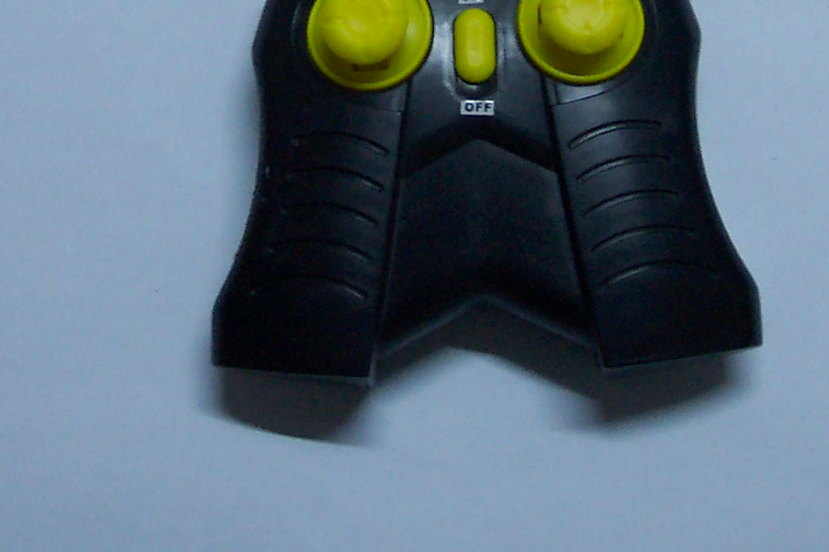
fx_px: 2210
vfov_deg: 14.1
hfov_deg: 21.2
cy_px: 16
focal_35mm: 96
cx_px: 550
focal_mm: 8
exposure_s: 1/15
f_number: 2.8
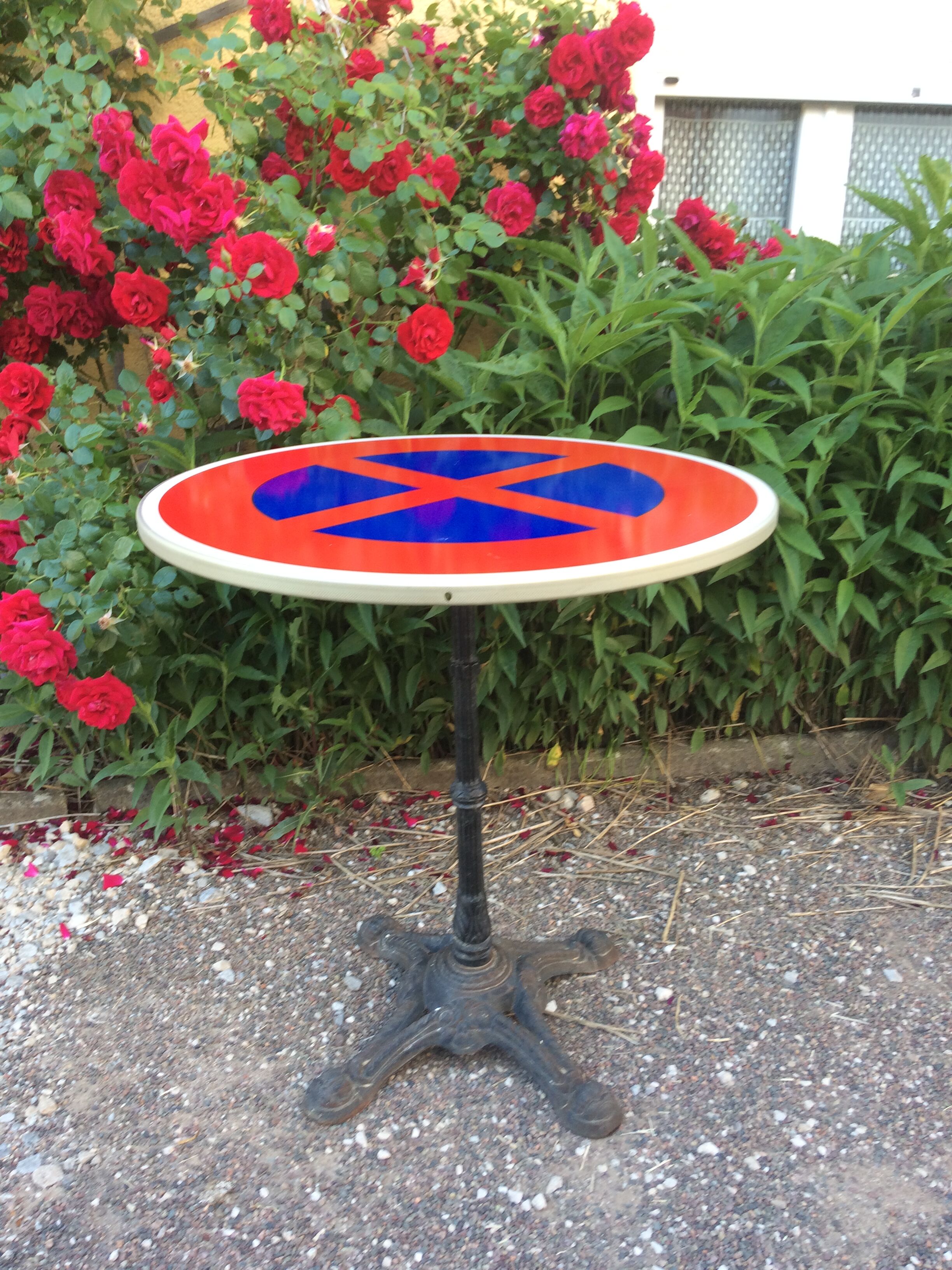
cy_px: 635
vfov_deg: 61.7
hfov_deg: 48.2
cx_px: 476
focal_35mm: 29
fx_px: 1063
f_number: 2.2
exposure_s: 1/50
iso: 40
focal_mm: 4.15
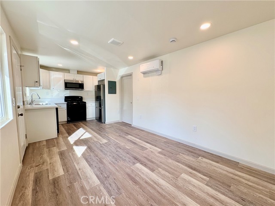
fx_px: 111
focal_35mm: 14
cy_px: 103
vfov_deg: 85.7
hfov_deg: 102.1
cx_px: 138
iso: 64
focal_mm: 2.22
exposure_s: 1/120
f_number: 2.2
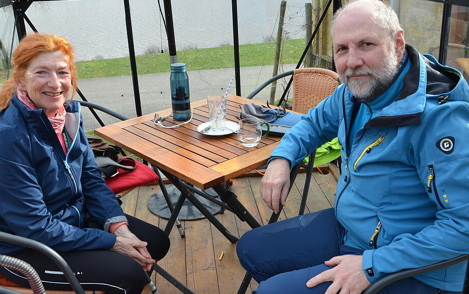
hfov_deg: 52.7
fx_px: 473
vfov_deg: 34.4
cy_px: 137
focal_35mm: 37
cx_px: 235
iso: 200
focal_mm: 24
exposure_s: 1/160
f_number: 6.3
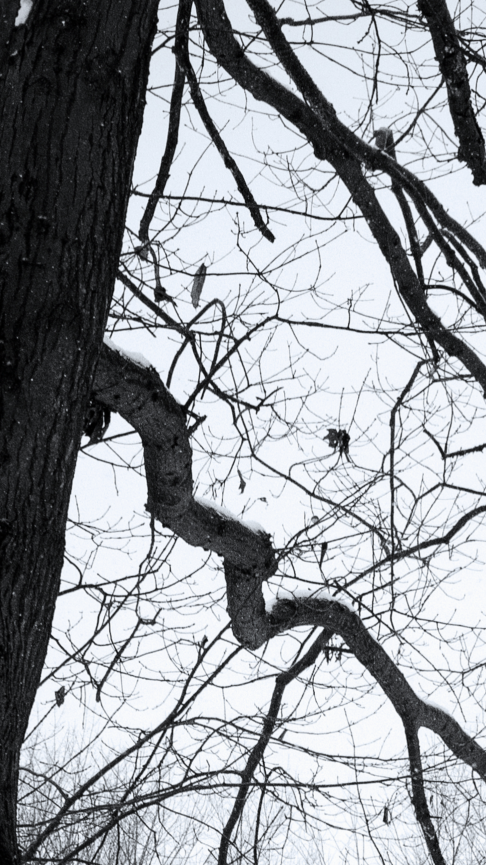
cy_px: 1356
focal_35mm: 212
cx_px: 531
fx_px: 4857
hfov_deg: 5.7
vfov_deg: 9.8
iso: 800
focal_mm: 23.32
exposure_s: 1/1000
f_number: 7.1
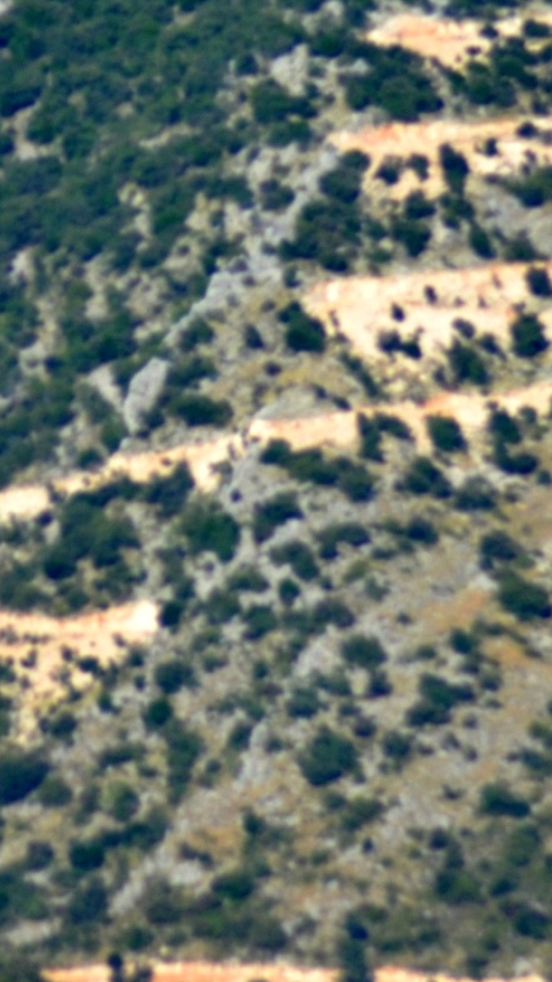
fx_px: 13486
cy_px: 290
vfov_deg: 4.2
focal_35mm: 518
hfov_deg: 2.3
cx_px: 180
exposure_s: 1/1600
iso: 400
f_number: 5
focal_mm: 155
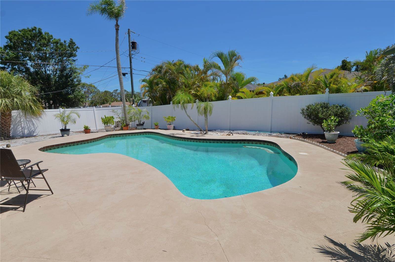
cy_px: 131
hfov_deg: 90.1
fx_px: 197
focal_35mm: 18
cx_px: 198
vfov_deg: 67.1
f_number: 9
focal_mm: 12
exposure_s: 1/320
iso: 100
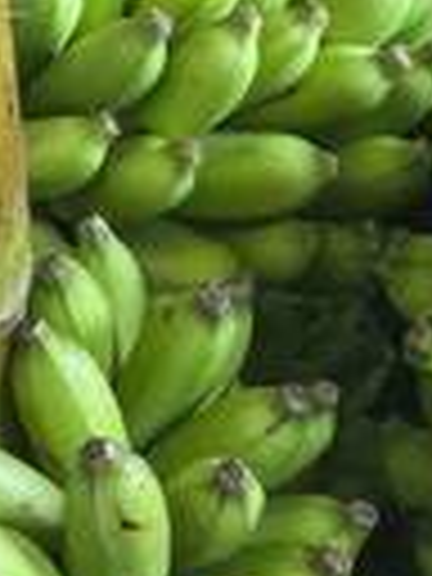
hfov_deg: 6.1
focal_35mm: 240
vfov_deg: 8.1
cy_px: -225
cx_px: -310
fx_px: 3994
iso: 160
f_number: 1.78
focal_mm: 6.86
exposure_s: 1/100
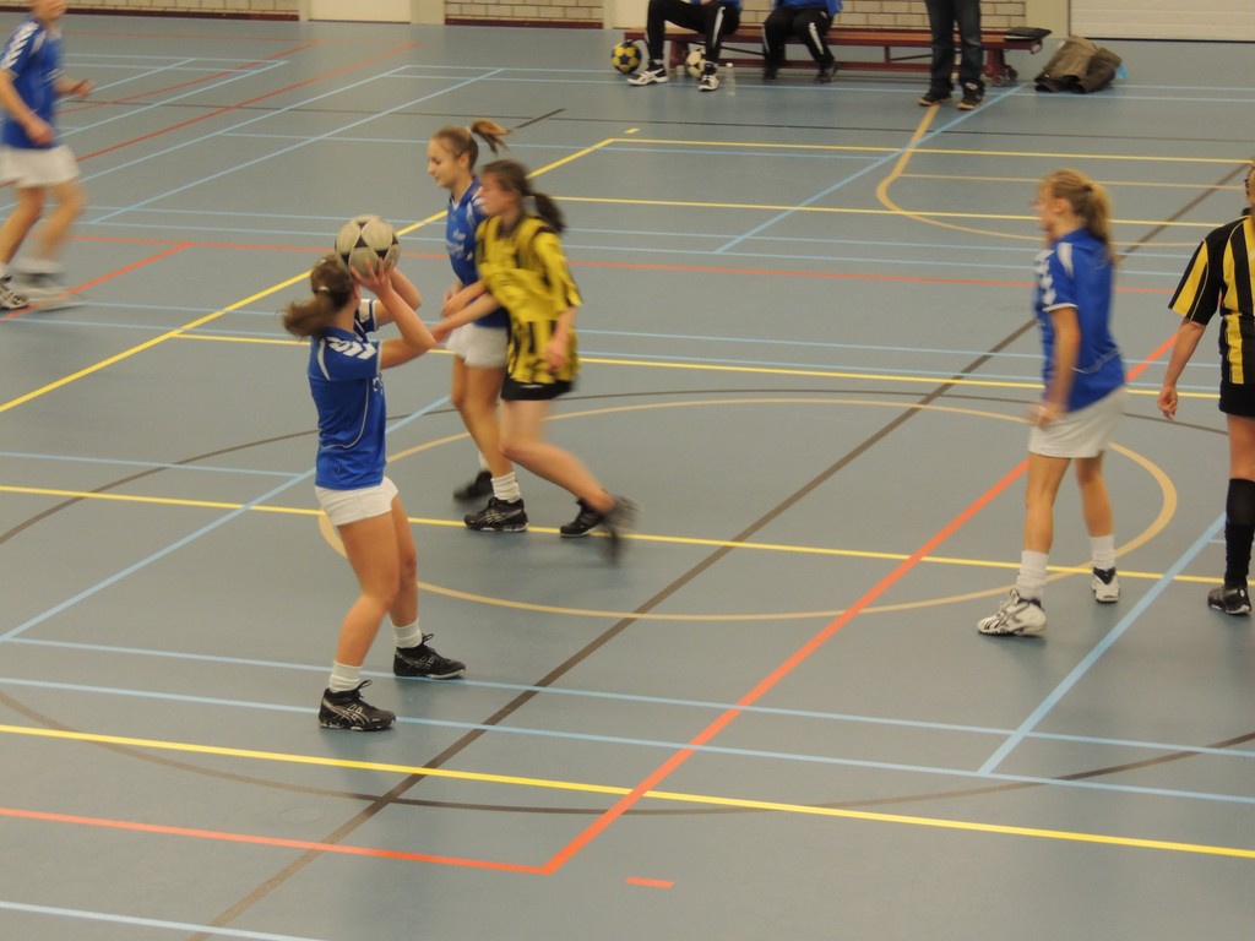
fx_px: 3807
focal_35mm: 105
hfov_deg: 18.7
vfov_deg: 14.1
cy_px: 470
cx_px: 628
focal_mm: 18.7
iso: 400
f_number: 4.2
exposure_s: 1/25
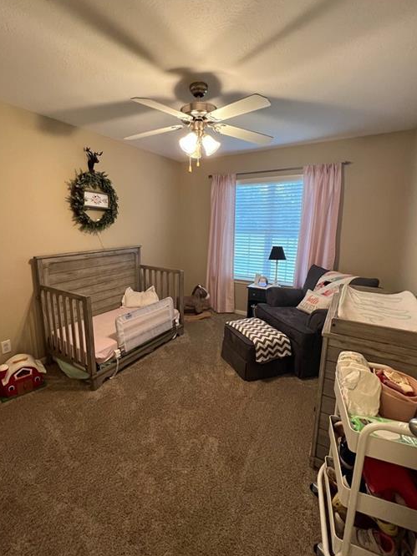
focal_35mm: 15
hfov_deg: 81.5
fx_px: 241
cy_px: 270
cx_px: 191
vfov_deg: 98.2
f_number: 1.8
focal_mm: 1.57
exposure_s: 1/60
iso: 400
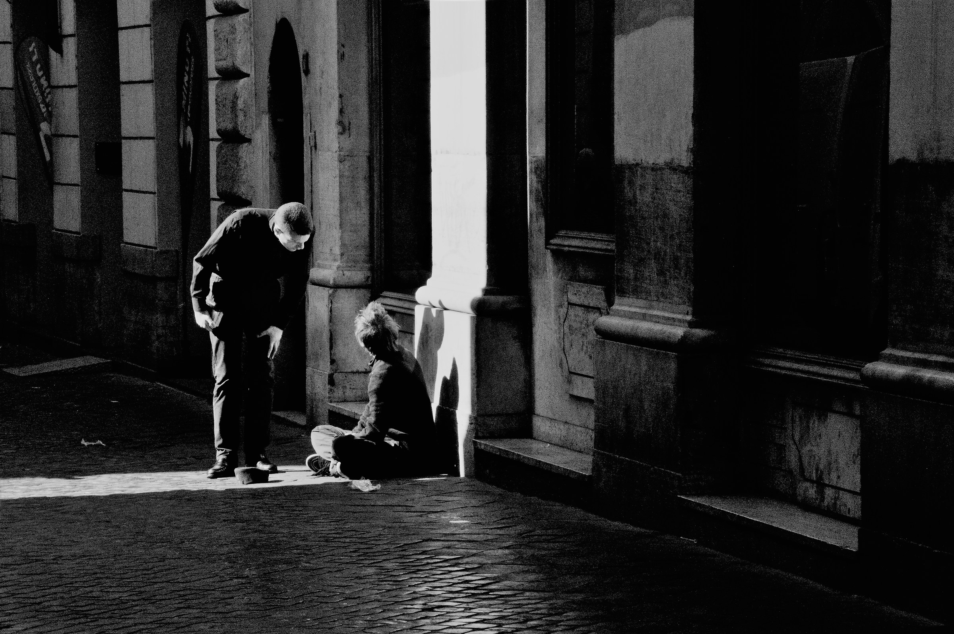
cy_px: 317
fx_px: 4169
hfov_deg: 13.1
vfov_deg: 8.7
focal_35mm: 158
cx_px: 477
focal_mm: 105
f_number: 25
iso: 1600
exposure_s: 1/500
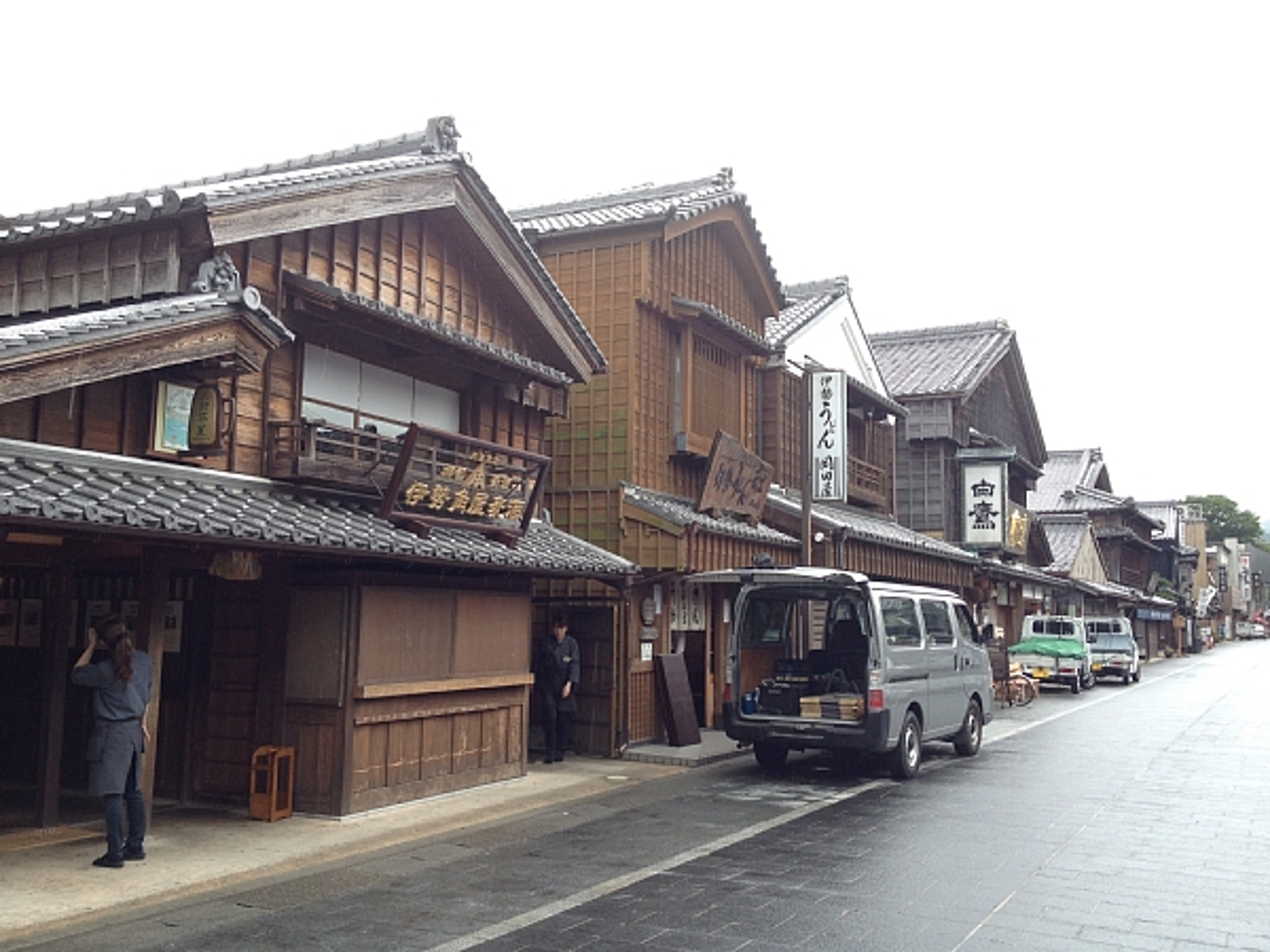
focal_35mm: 35
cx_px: 635
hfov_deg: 52.6
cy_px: 476
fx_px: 1284
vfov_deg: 40.7
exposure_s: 1/168
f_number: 2.4
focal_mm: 4.28
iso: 50
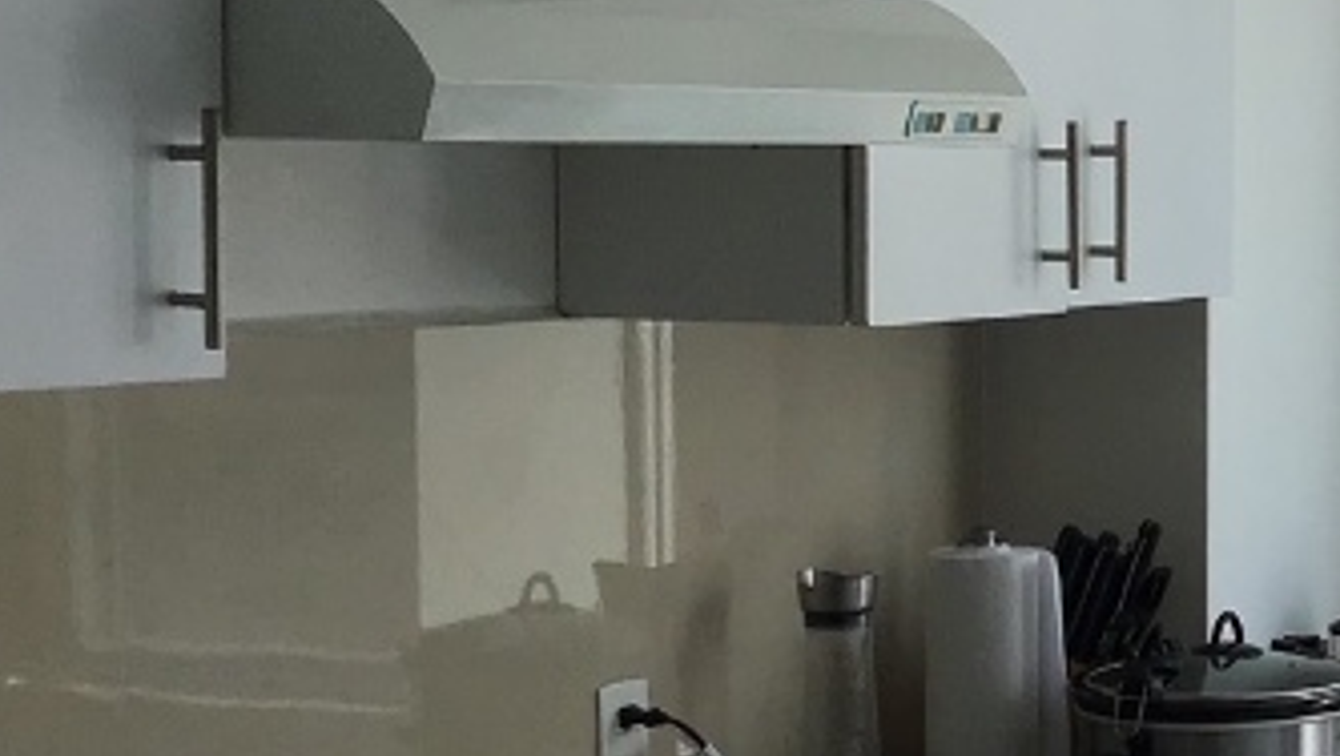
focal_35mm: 108
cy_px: 535
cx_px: 1521
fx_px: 3841
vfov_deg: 11.2
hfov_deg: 18.9
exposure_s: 1/234
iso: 25
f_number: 2.4
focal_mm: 3.3
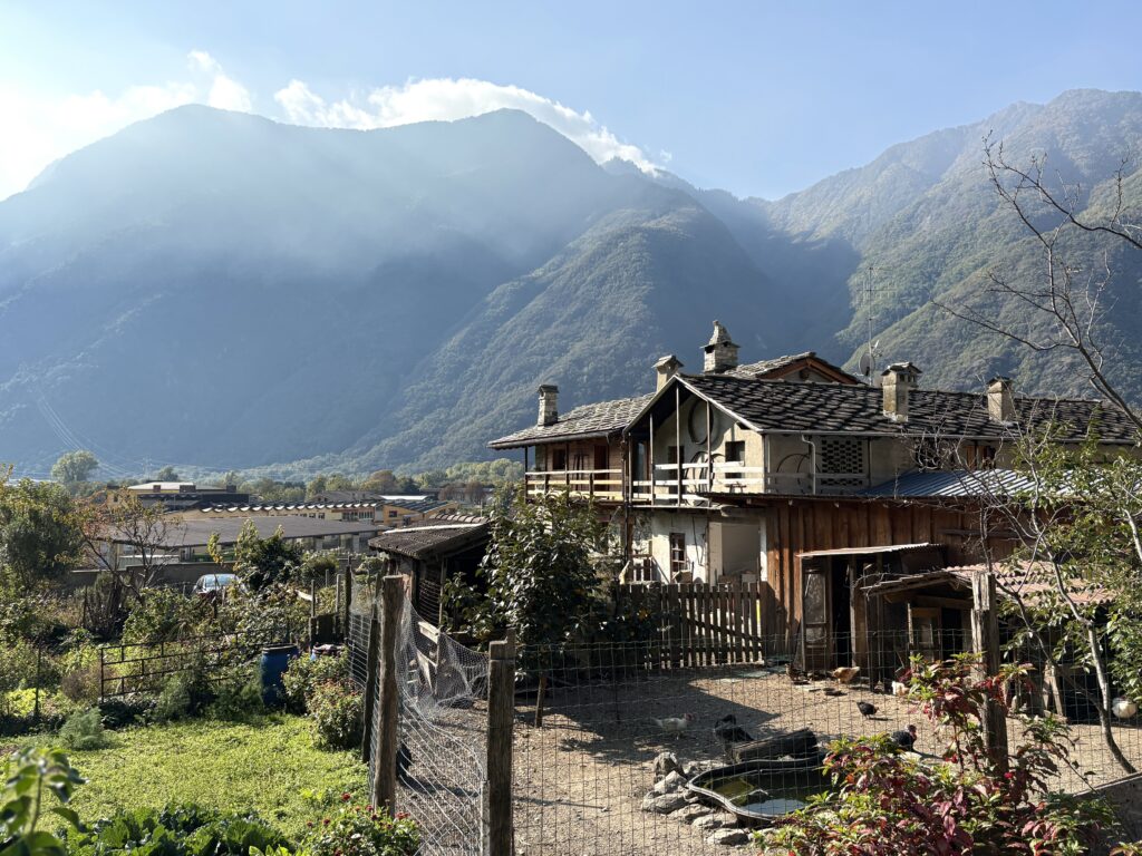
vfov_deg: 53.1
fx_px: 858
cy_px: 428
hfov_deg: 67.3
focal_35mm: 26
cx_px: 571
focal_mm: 5.96
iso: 64
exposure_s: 1/3623
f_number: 1.6
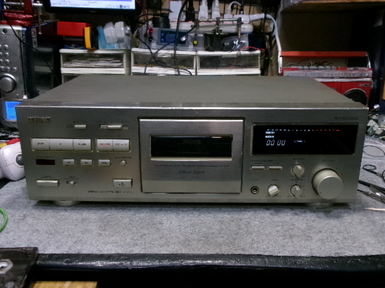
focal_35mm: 36
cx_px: 192
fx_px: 400
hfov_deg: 51.4
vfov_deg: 39.7
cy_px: 144
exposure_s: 1/34
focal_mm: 6.4
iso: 400
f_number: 4.5
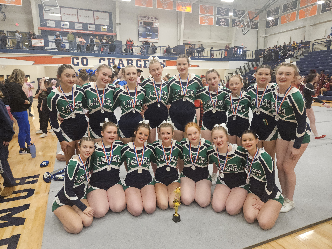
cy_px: 124
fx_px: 221
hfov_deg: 73.9
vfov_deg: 58.9
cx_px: 166
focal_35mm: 23
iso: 640
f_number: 1.8
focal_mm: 5.4
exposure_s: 1/120
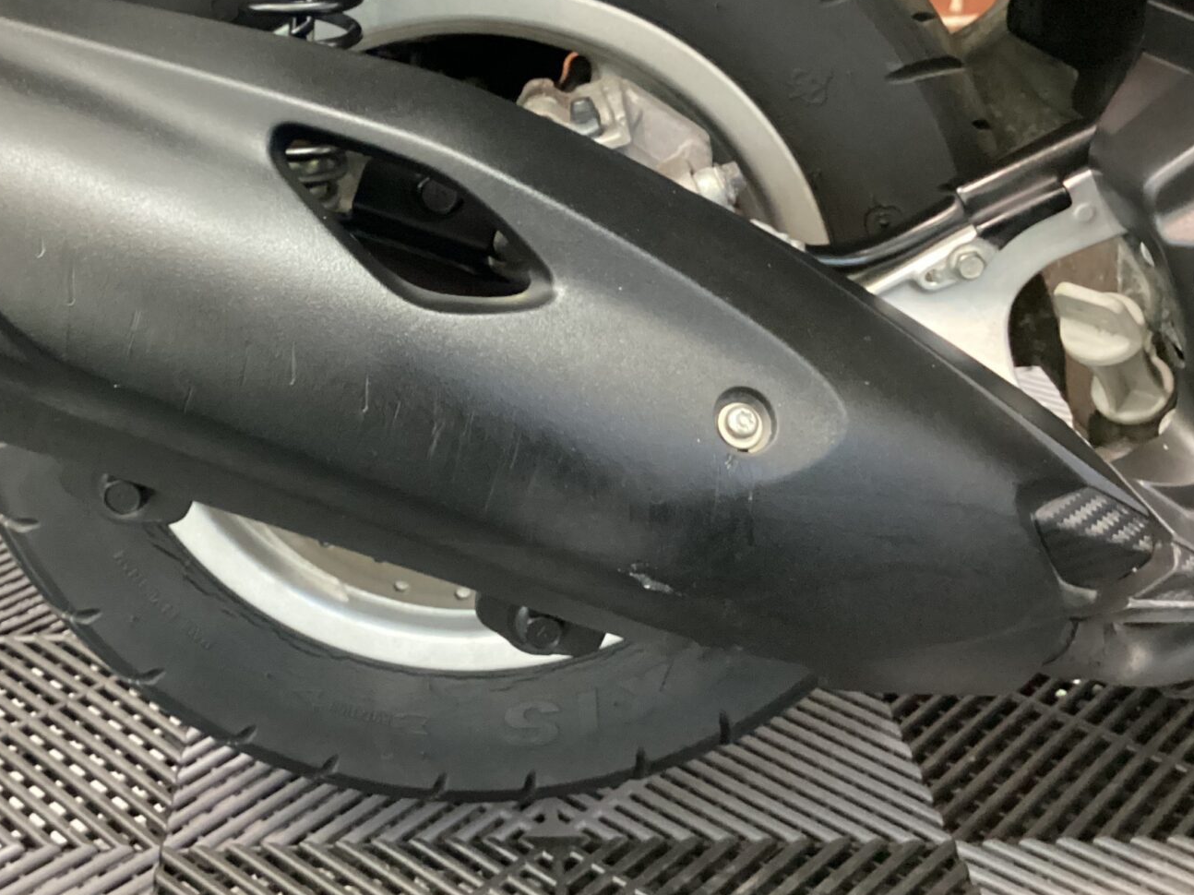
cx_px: 357
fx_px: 1586
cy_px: 297
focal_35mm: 46
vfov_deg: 31.3
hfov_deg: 40.5
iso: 640
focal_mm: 3.3
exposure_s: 1/30
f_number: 2.4
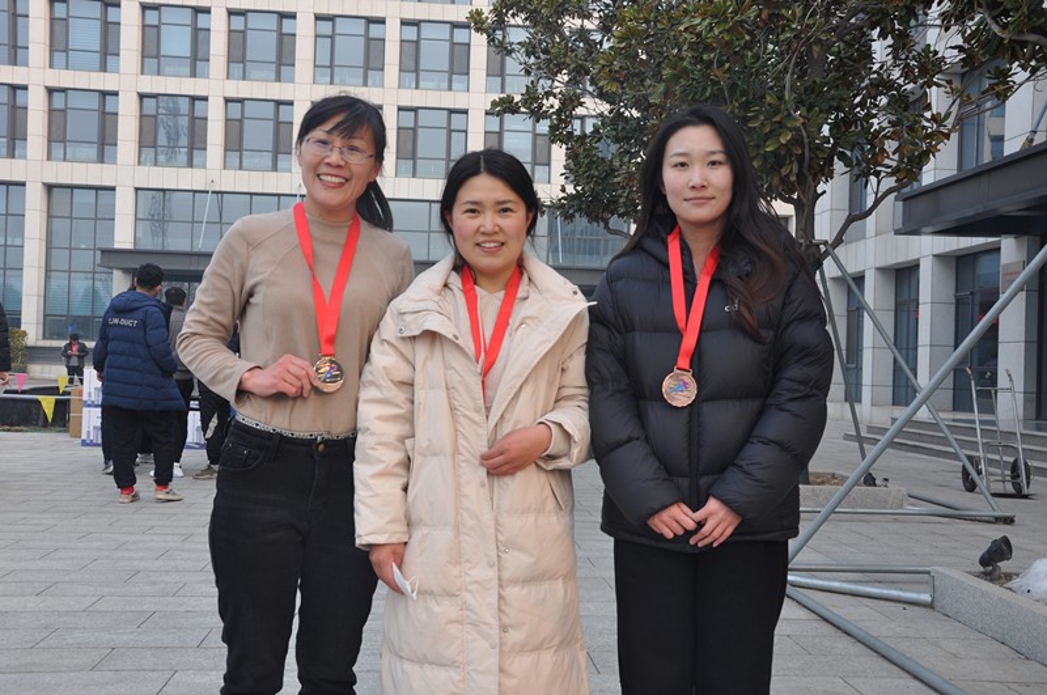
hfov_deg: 51.3
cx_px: 524
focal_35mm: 38
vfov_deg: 35.4
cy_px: 348
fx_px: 1089
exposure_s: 1/60
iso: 200
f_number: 8
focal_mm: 25
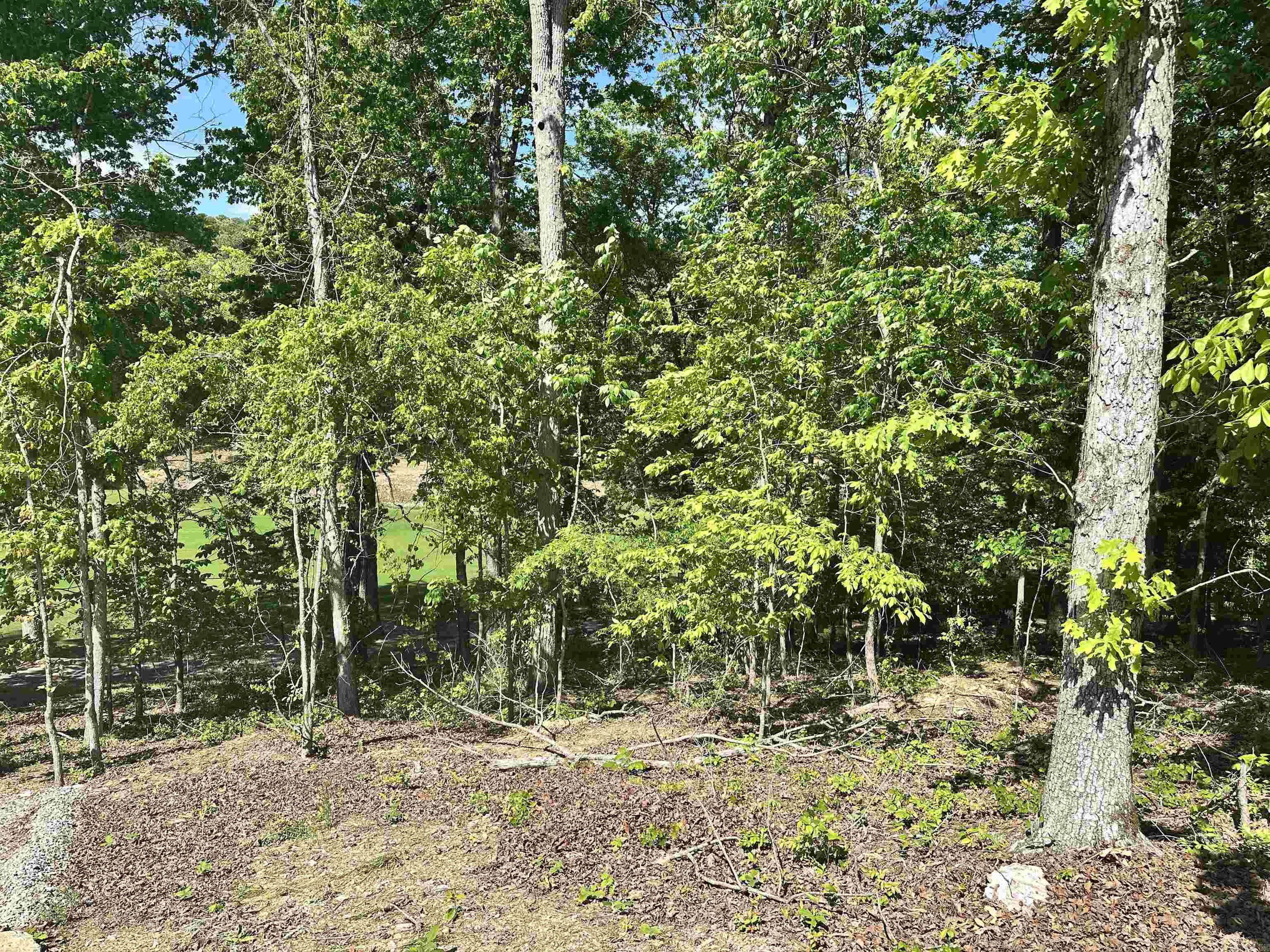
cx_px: 635
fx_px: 881
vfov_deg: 56.8
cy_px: 476
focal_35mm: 24
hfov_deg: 71.6
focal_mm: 6.86
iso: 80
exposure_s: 1/2203
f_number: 1.78
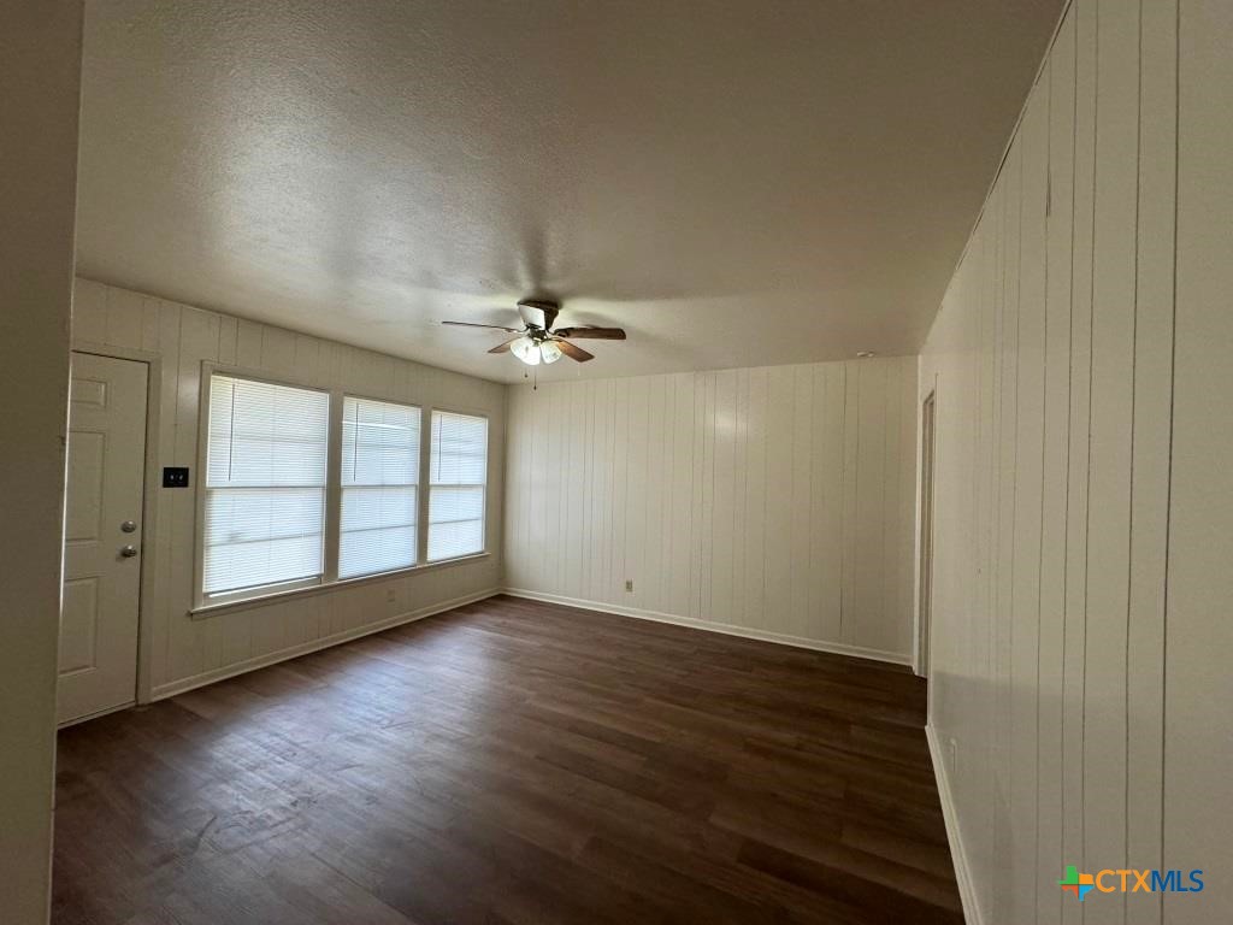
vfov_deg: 85.7
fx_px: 499
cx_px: 616
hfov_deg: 102.1
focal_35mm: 14
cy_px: 462
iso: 320
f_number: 2.2
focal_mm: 2.22
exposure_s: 1/120
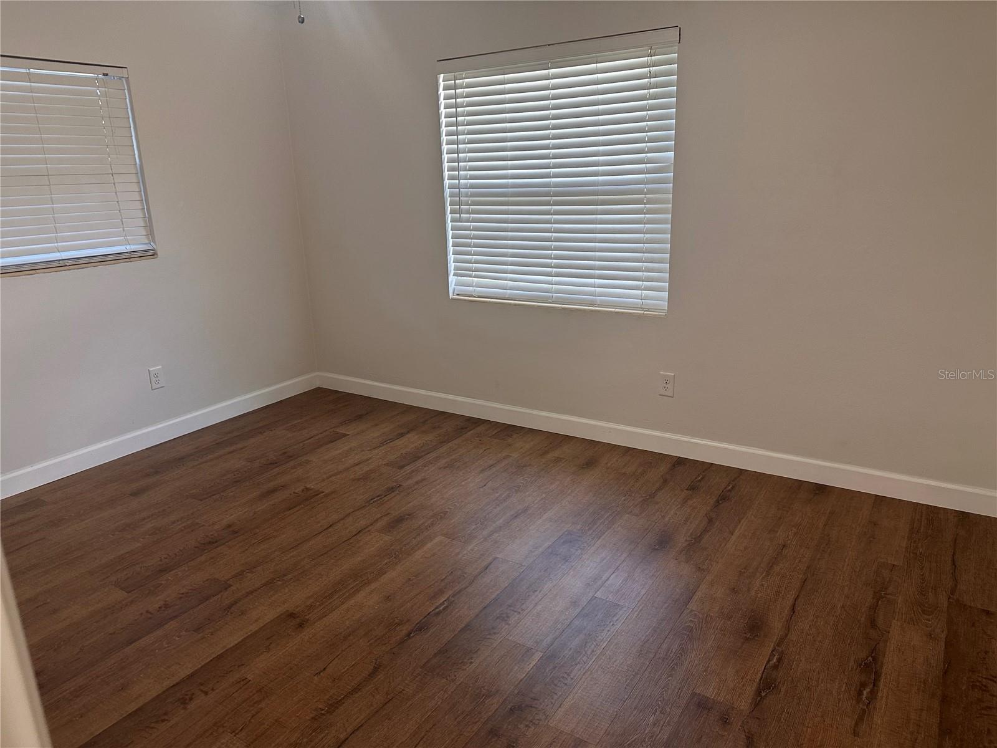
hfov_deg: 71.6
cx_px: 498
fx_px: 691
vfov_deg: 56.8
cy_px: 374
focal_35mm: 24
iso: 160
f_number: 1.78
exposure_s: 1/60
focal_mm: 6.86
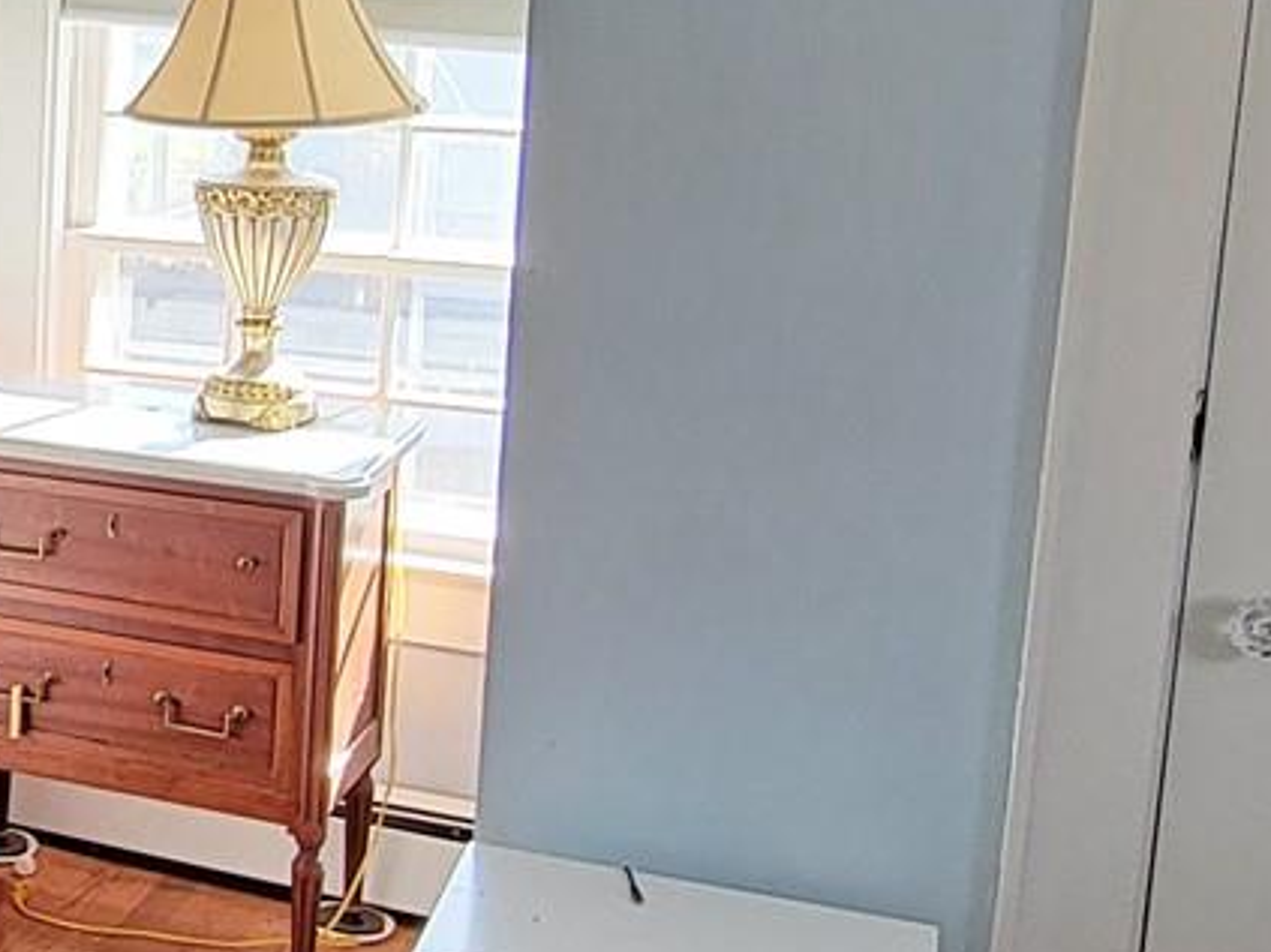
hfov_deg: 25.4
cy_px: 297
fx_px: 2313
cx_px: -478
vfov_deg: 23.1
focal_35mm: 63
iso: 80
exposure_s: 1/60
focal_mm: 2.2
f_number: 2.2
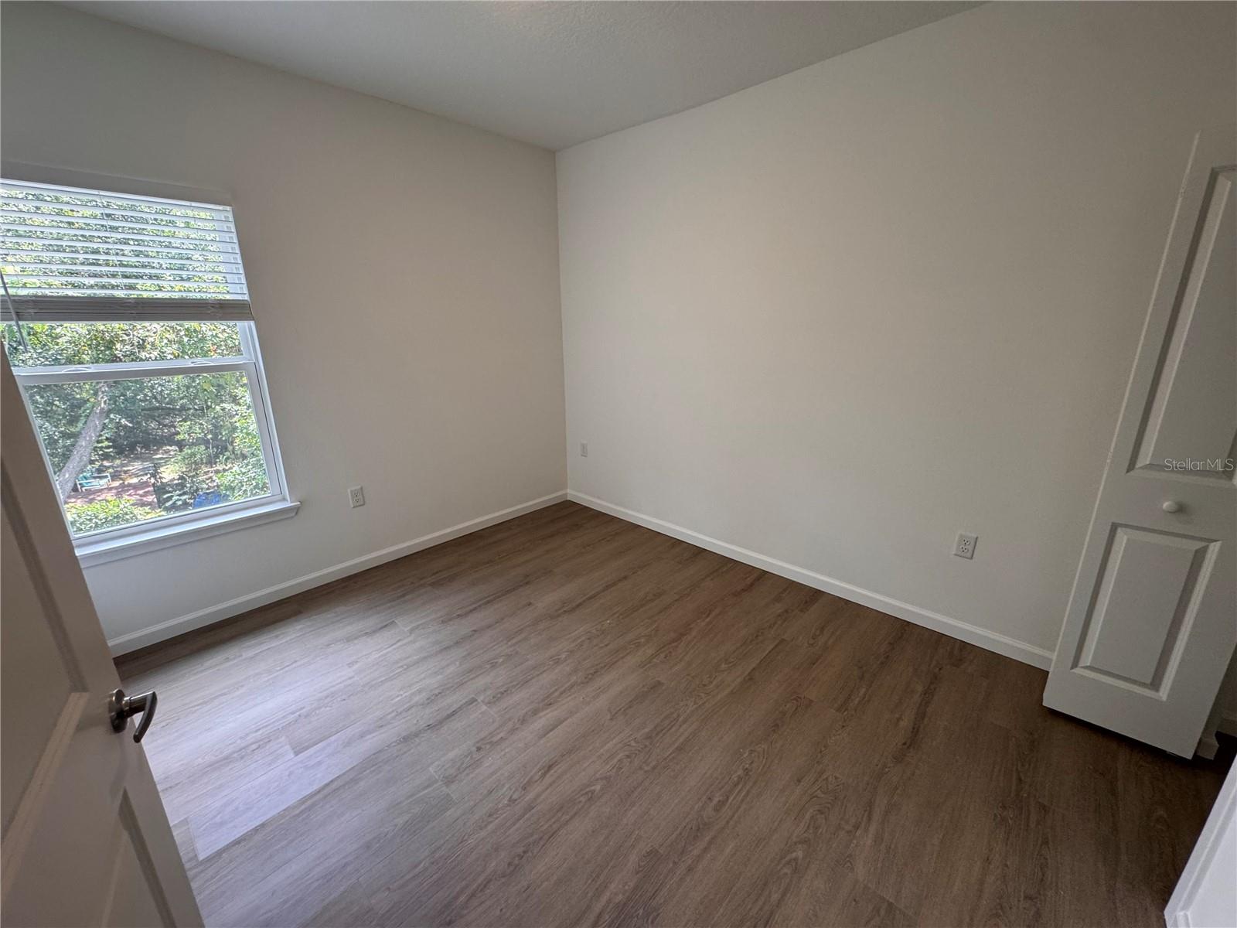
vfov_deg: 85.7
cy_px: 464
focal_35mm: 14
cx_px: 618
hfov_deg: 102.1
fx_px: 500
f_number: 2.2
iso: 160
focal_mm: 2.22
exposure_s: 1/120
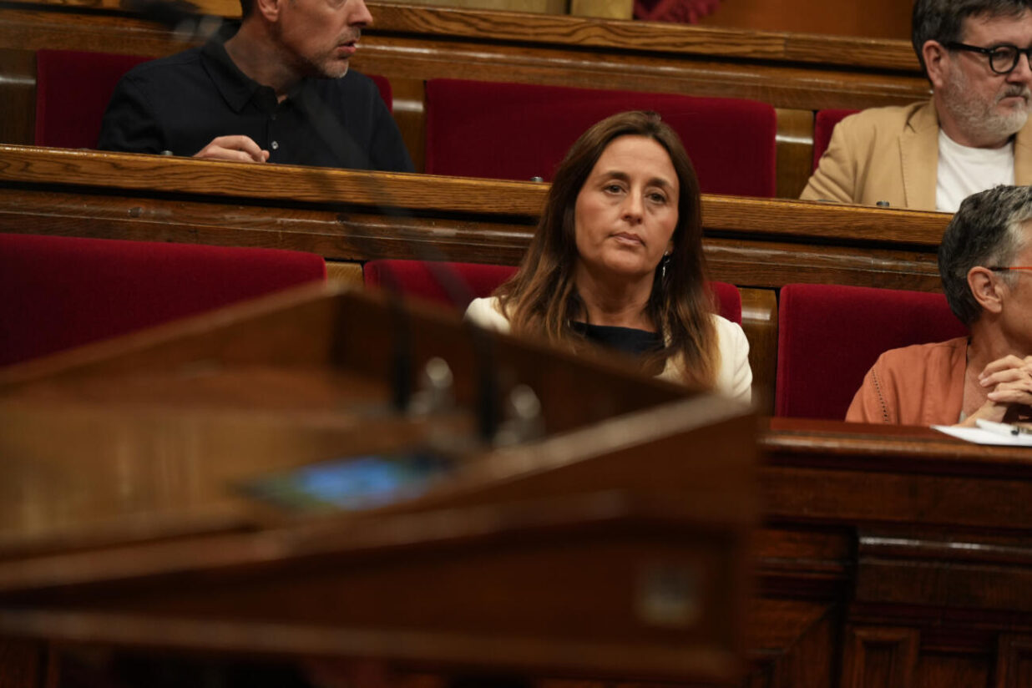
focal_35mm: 195
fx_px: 5590
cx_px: 516
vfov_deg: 7.0
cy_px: 344
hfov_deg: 10.5
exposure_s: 1/125
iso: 2000
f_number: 4.5
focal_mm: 195
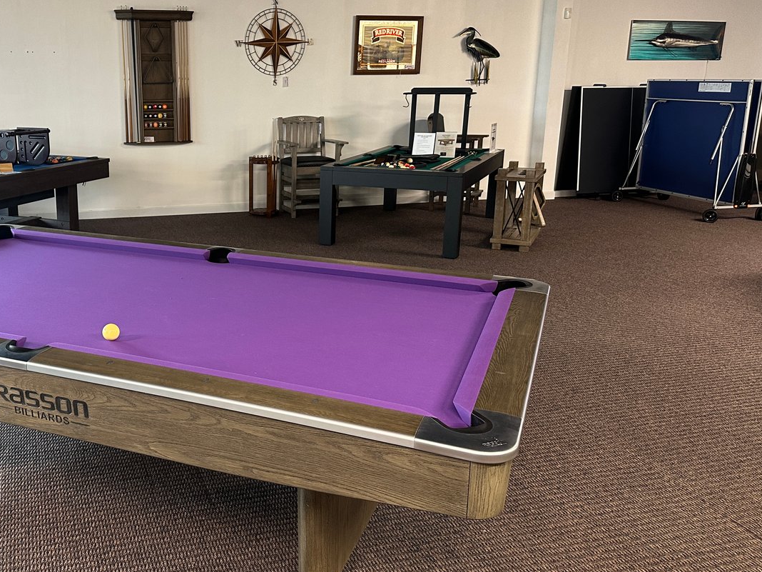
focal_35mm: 34
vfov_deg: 41.7
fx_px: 748
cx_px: 232
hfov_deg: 52.5
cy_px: 256
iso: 250
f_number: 1.78
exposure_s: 1/42
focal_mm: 6.86
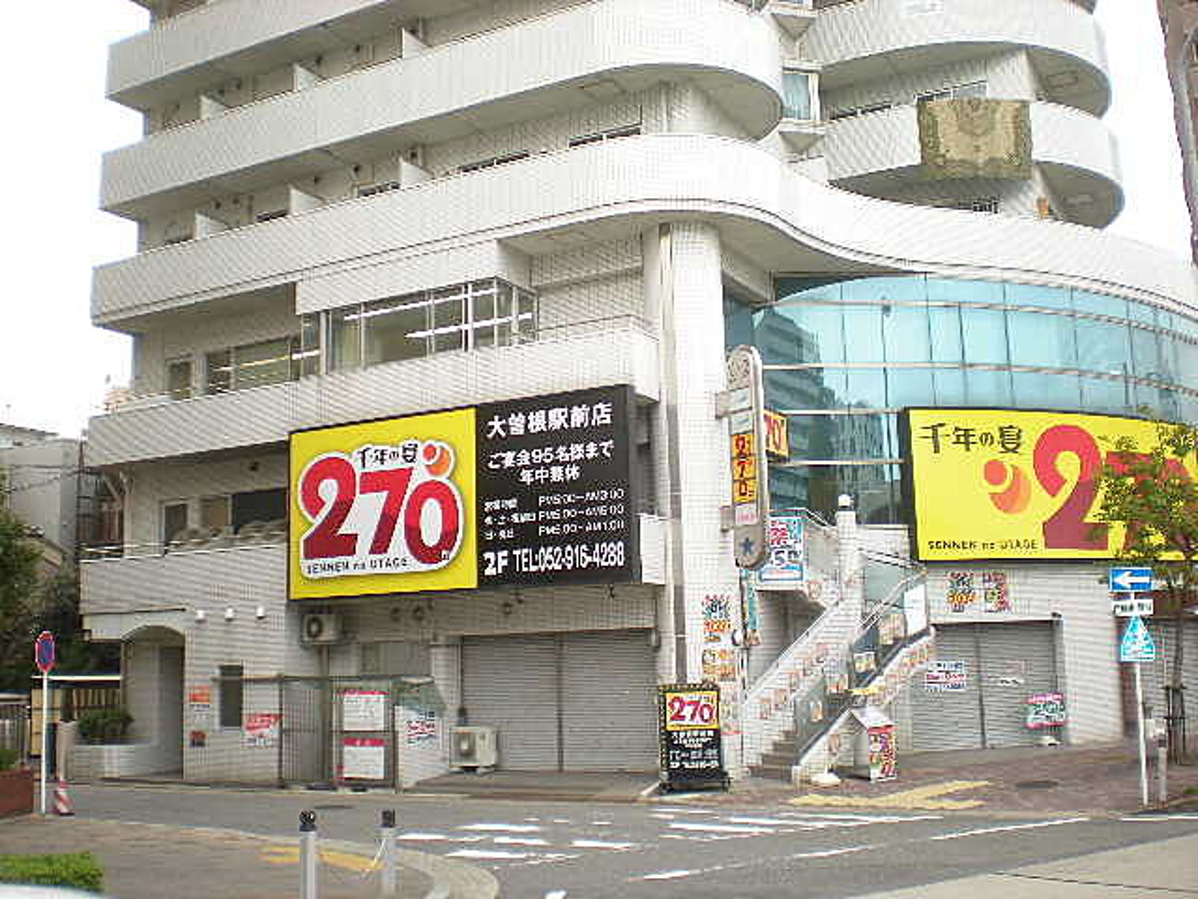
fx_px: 1315
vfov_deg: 37.7
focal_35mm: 38
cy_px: 450
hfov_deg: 49.0
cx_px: 599
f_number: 3.1
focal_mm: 6.3
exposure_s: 1/97.3
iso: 89
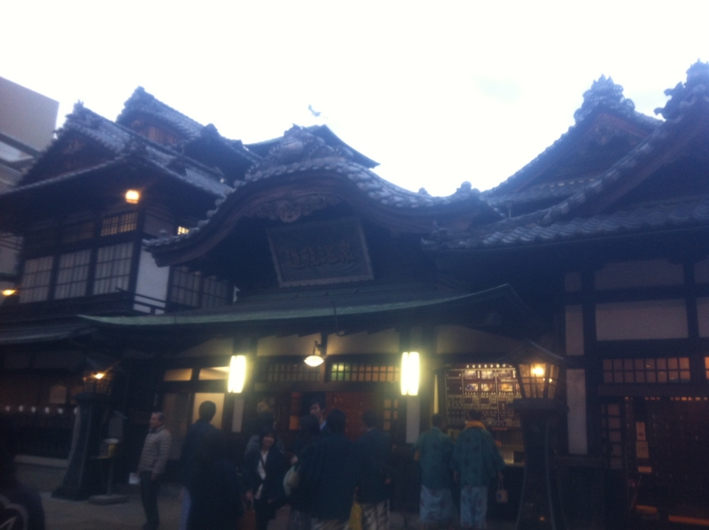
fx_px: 716
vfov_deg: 40.6
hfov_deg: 52.7
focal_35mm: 35
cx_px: 354
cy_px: 265
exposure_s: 1/17
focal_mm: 3.85
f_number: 2.8
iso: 100
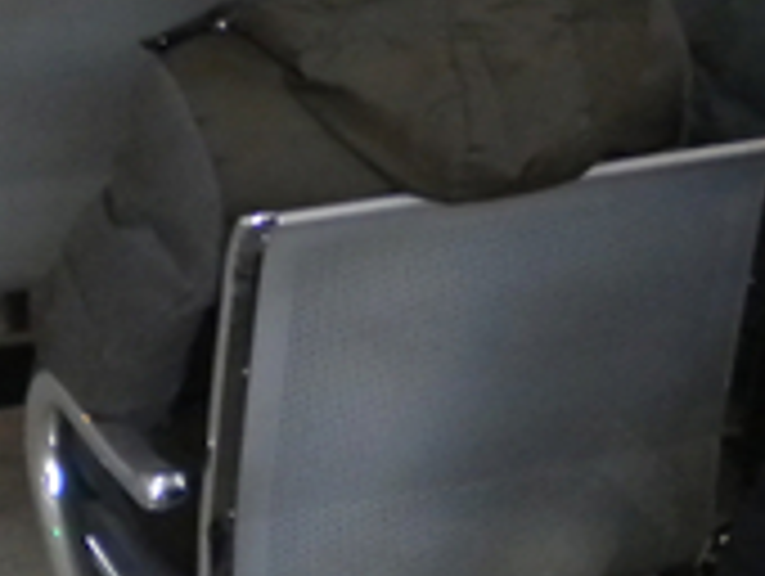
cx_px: 536
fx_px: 3187
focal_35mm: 144
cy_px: -200
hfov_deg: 13.7
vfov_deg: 10.1
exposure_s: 1/61.8
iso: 394
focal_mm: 6.3
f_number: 3.1
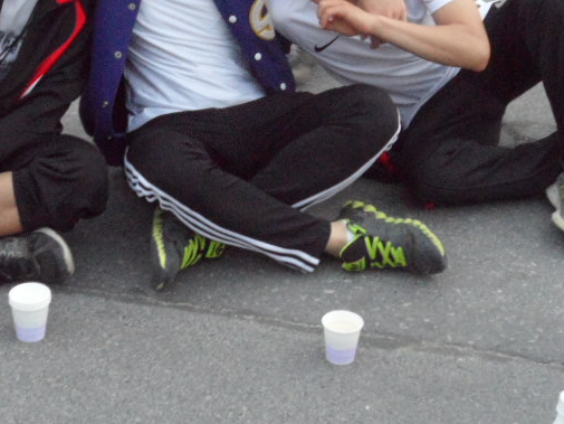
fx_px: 1190
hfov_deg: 26.6
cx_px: 229
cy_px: 81
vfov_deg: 19.9
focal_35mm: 73
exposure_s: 1/15
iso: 480
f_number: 3.8
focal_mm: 6.6
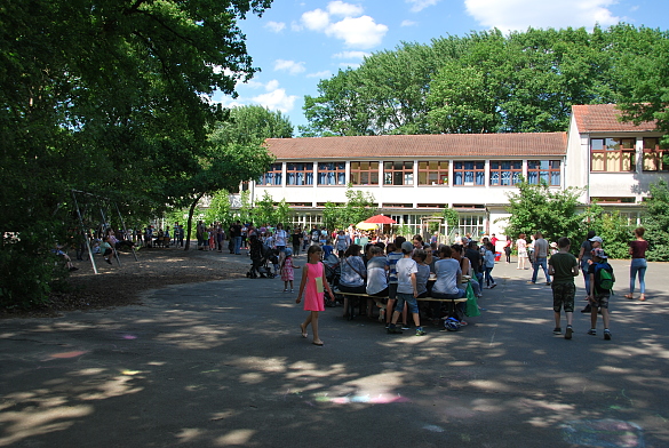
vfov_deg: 43.7
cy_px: 224
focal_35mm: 30
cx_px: 334
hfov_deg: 61.9
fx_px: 558
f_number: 7.1
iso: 100
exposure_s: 1/200
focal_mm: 20
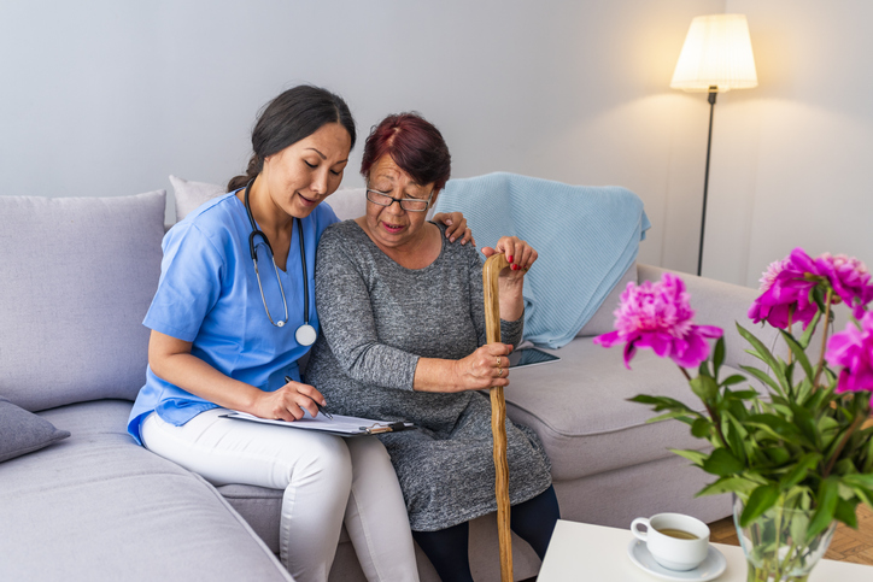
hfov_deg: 54.4
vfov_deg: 37.9
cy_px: 291
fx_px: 849
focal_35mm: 35
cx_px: 436
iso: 320
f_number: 2.8
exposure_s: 1/125
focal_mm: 35
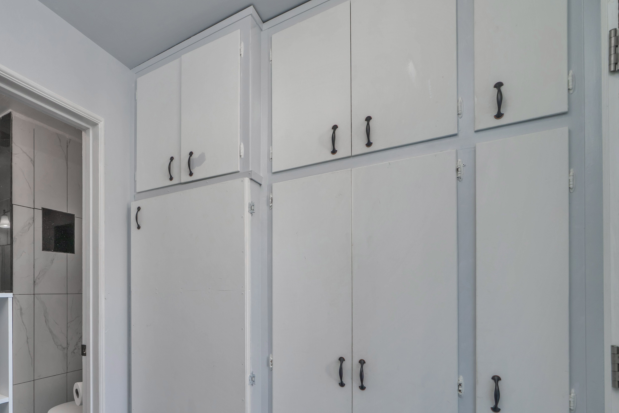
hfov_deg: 73.1
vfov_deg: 57.8
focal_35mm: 21
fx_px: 361
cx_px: 127
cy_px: 285
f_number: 6.3
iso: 320
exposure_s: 1/80
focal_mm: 13
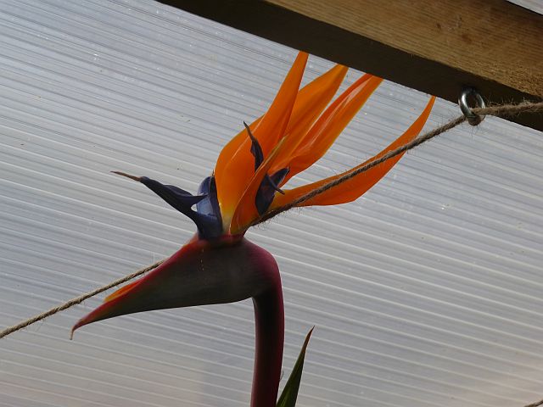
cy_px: 204
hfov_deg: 11.8
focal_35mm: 168
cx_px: 272
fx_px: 2635
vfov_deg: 8.8
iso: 100
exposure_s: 1/200
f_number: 5.4
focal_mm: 27.1
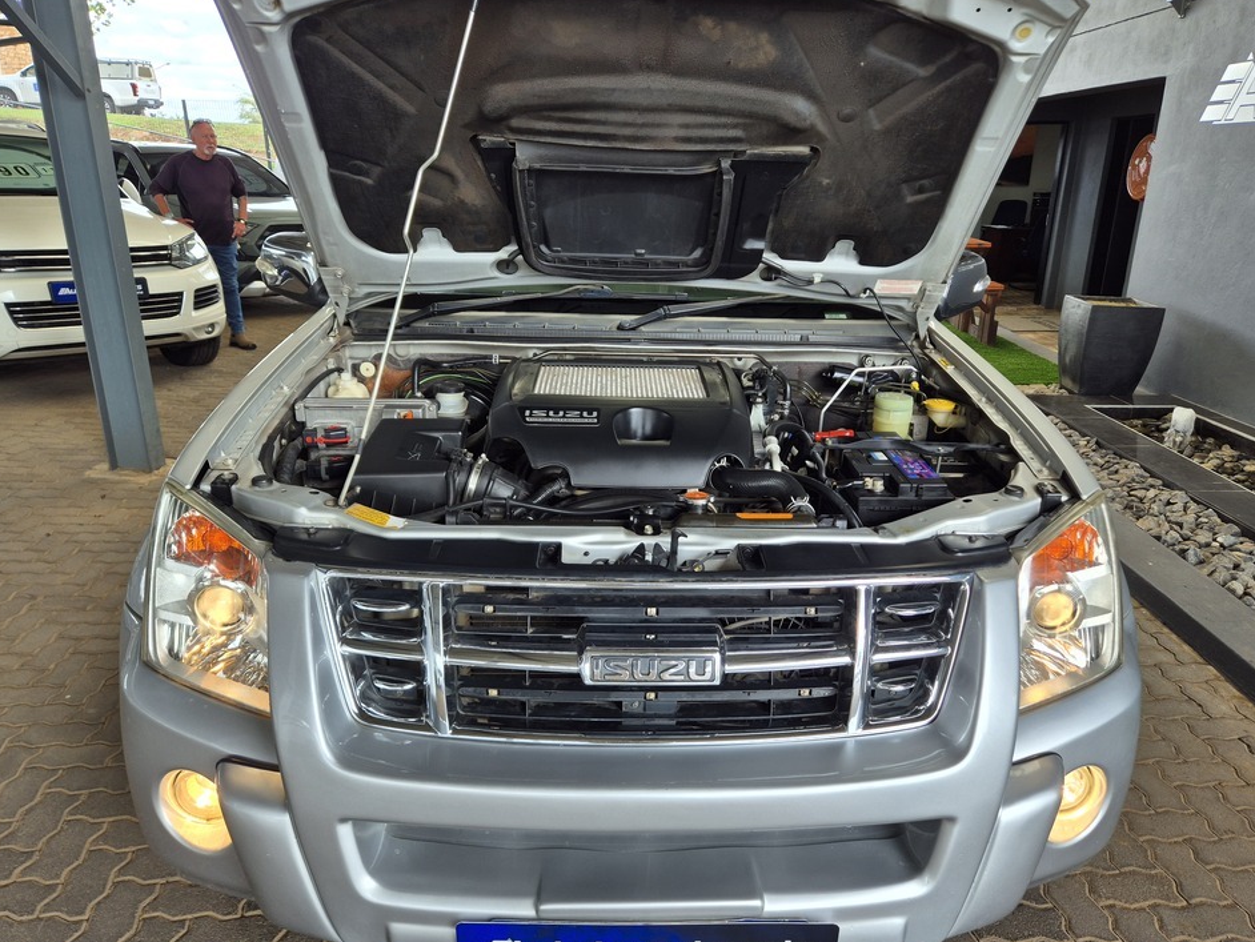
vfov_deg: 54.9
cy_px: 472
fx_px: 907
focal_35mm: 25
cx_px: 639
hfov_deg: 69.4
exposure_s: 1/180
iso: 40
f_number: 1.8
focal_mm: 5.4
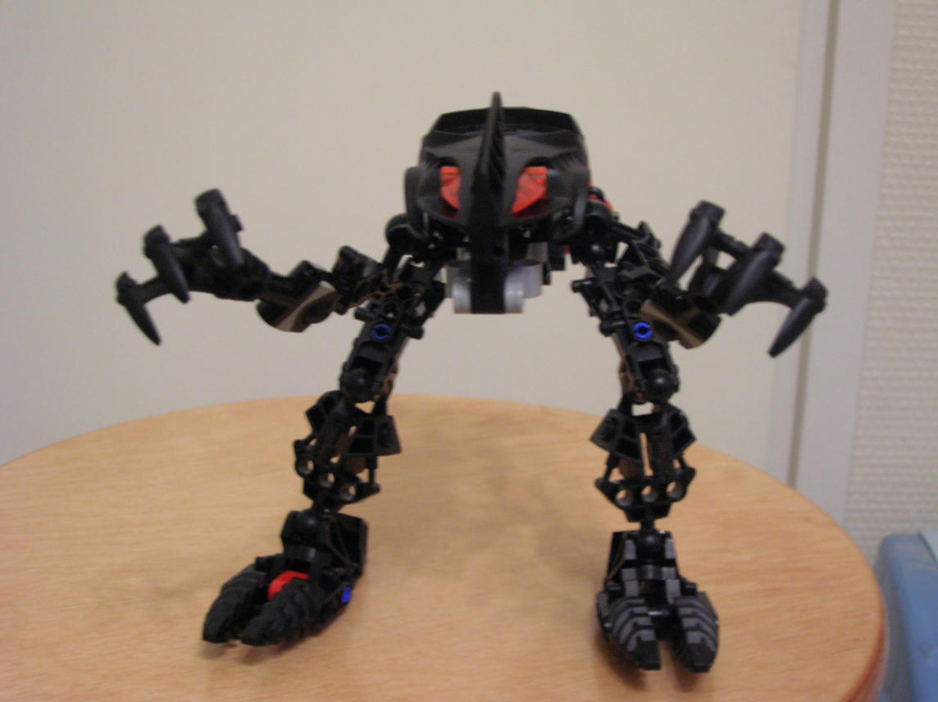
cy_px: 351
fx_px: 1354
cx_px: 469
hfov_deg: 38.2
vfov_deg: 29.1
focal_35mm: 50
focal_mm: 8.4
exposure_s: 1/4
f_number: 3.3
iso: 112
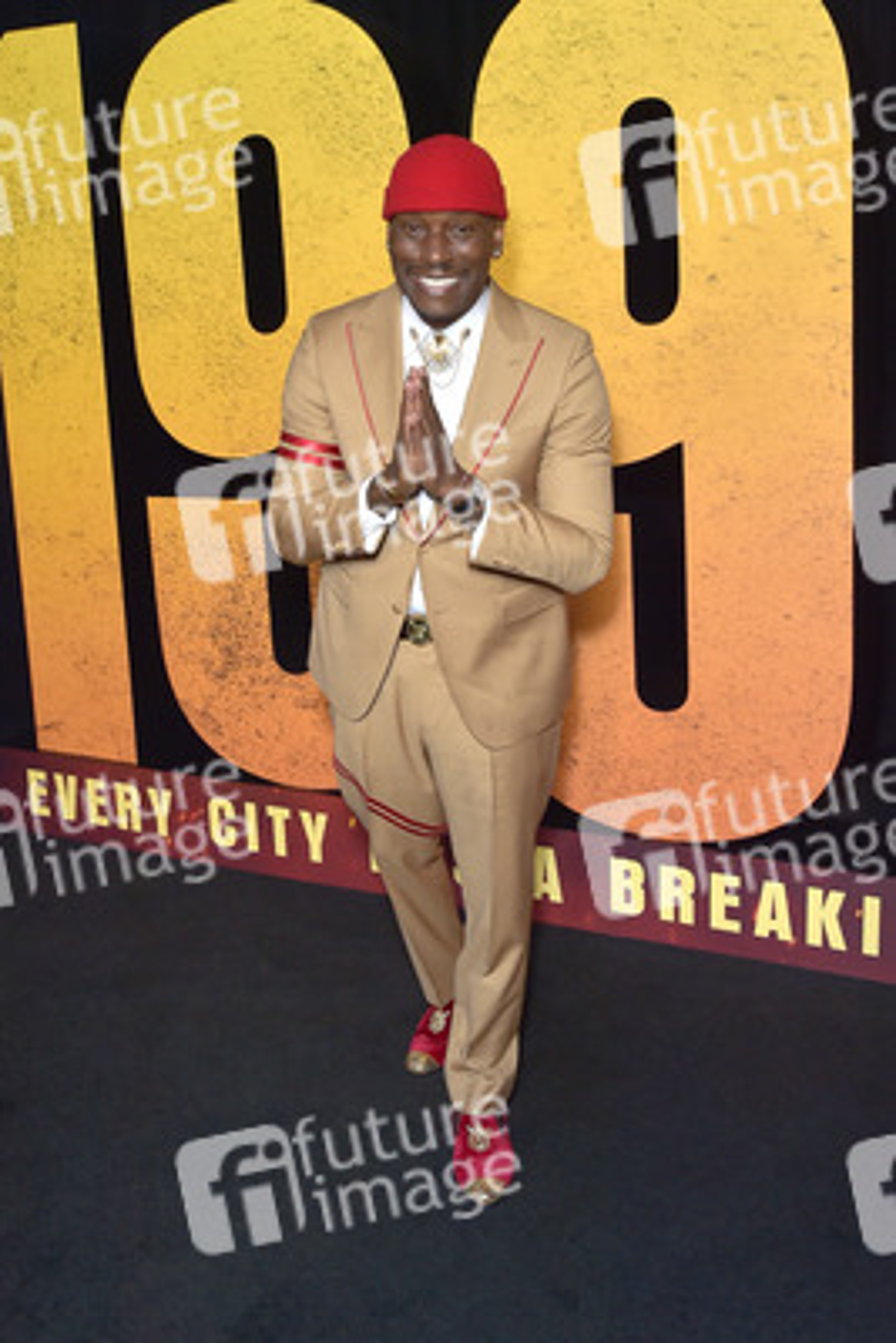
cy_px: 672
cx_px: 448
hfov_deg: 42.4
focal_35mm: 31
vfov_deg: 60.3
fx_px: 1156
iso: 640
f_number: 6.3
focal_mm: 31
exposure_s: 1/250
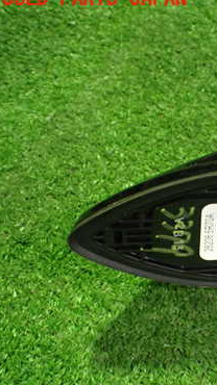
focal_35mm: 53
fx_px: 542
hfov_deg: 20.0
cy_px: 220
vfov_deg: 39.1
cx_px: 310
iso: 800
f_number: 2.3
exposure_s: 1/40
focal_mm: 5.4
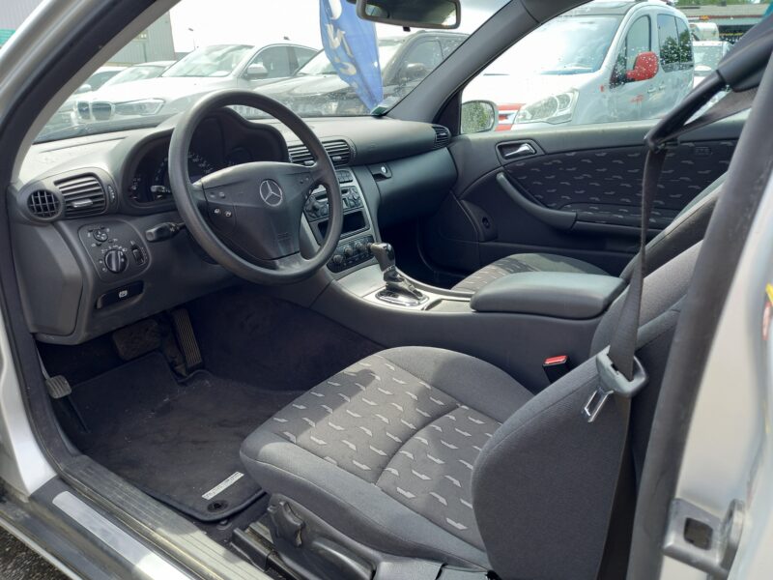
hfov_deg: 69.4
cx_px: 386
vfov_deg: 54.9
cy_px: 290
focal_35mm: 25
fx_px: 558
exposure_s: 1/100
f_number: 2
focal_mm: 4.6
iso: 50
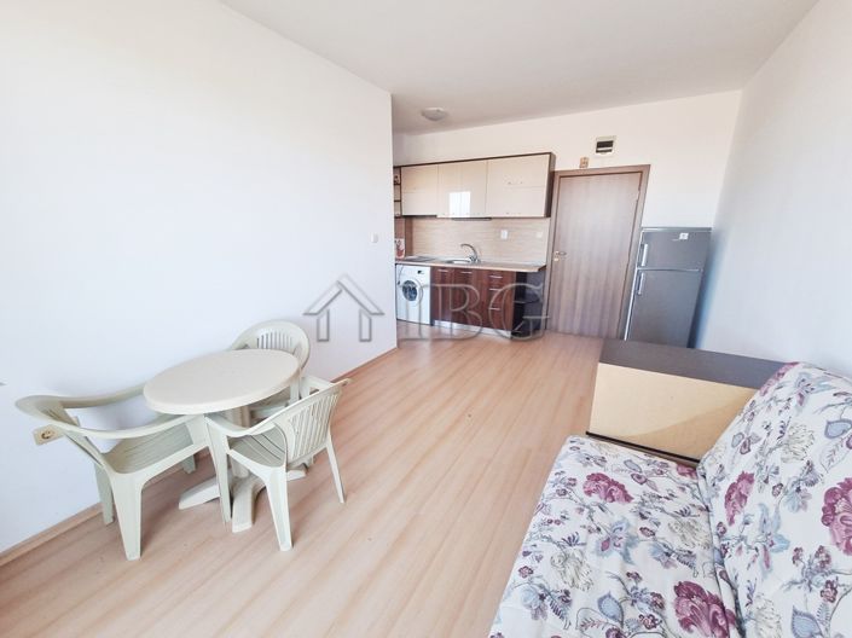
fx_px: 320
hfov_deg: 106.2
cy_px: 319
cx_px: 426
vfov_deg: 89.9
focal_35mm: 13
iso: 64
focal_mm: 2.2
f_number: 2.2
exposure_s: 1/50
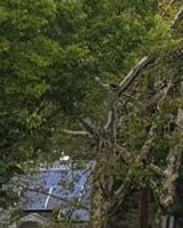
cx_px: -696
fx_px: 1481
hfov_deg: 5.5
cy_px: 424
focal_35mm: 219
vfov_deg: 8.4
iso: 100
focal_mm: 6.76
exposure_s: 1/473
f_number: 1.78
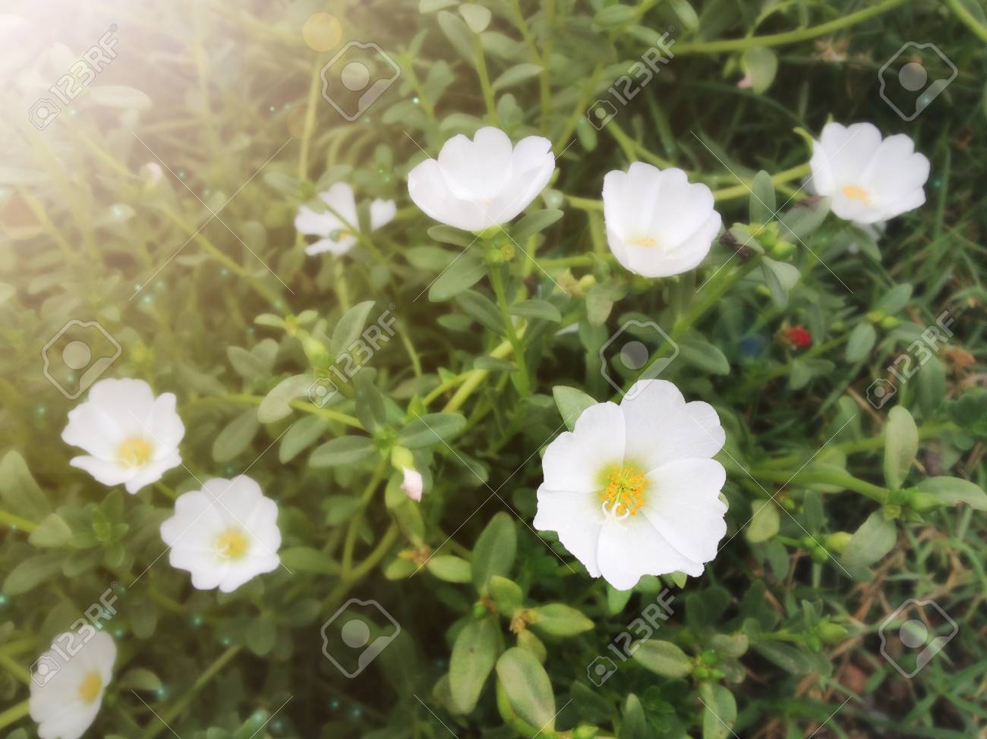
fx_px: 998
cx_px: 494
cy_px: 370
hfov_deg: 52.6
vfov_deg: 40.7
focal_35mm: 35
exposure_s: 1/968
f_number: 2.4
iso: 50
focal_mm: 4.28
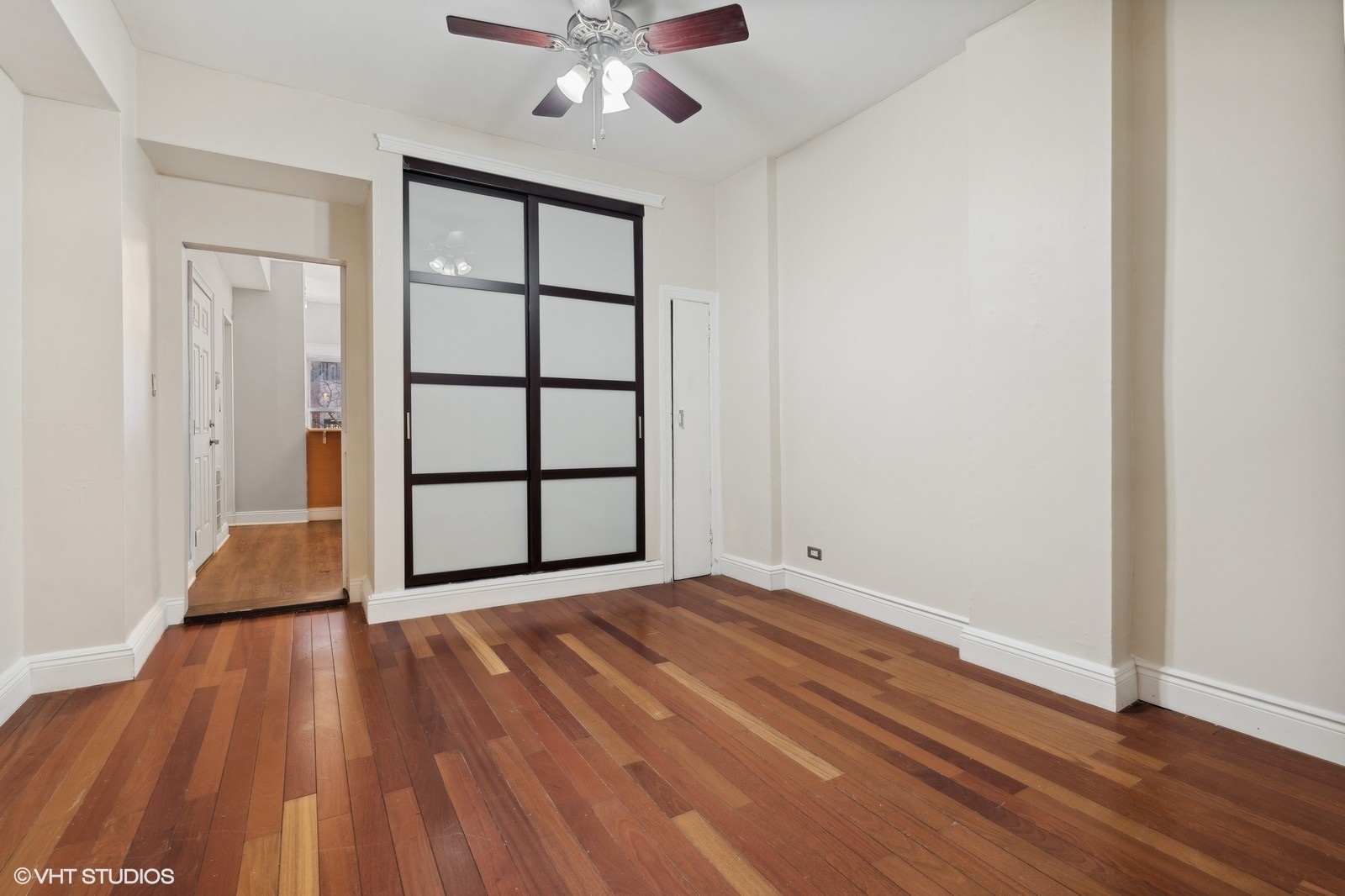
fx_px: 598
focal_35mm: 16
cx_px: 672
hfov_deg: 96.7
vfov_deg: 73.7
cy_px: 448
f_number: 8
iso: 320
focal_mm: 16
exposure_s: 1/6
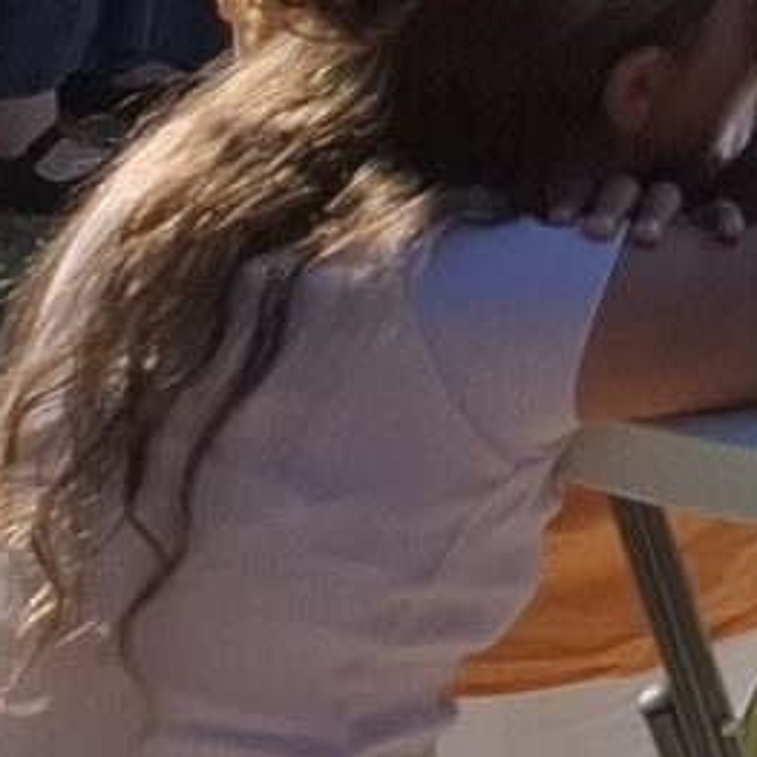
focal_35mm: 198
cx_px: 2542
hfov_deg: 7.4
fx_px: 4899
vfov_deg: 7.8
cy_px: -1405
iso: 50
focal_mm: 5.54
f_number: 1.8
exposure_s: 1/1572
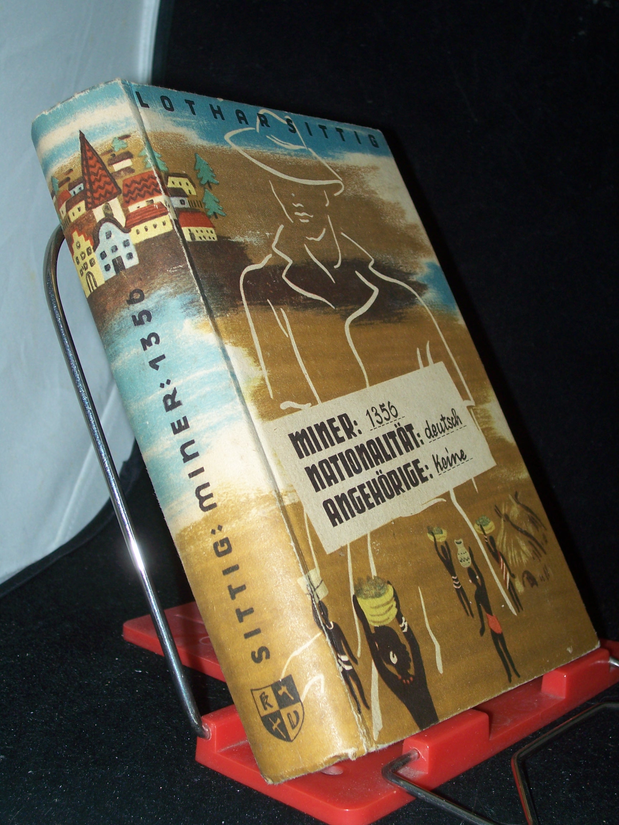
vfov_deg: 36.2
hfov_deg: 27.5
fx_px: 1264
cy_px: 412
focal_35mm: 53
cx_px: 310
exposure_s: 1/80
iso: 80
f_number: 3.2
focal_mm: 8.7
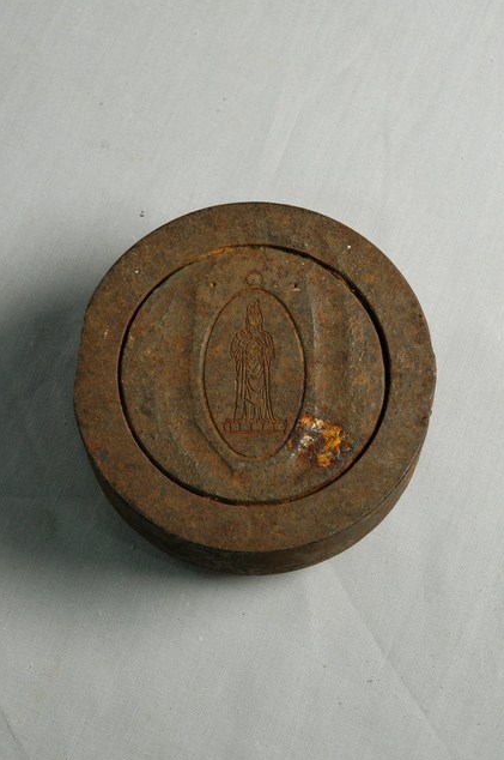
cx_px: 252
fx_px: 2232
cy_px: 380
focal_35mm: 106
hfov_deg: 12.9
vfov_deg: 19.3
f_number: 10
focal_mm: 70
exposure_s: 1/6
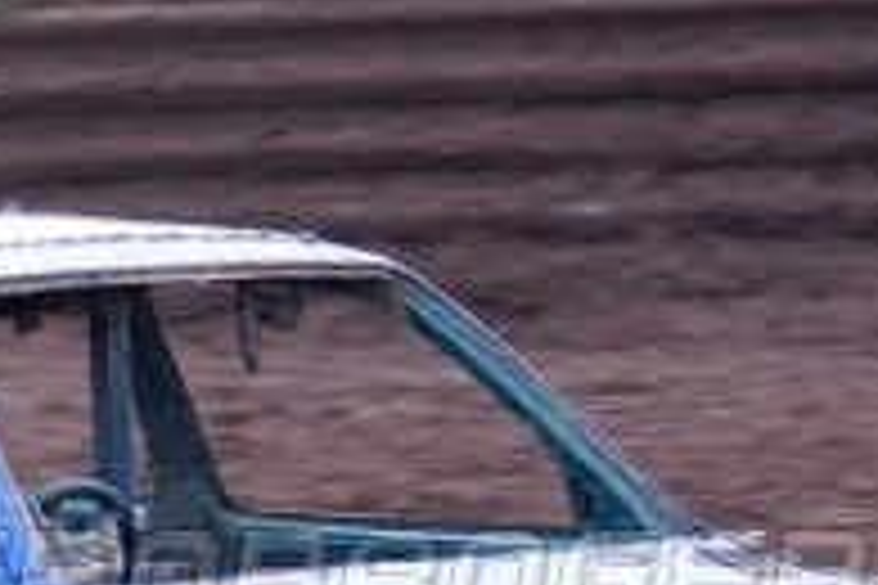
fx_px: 7820
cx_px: 261
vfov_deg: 4.3
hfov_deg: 6.4
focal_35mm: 321
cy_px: 590
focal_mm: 65
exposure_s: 1/320
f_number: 5.3
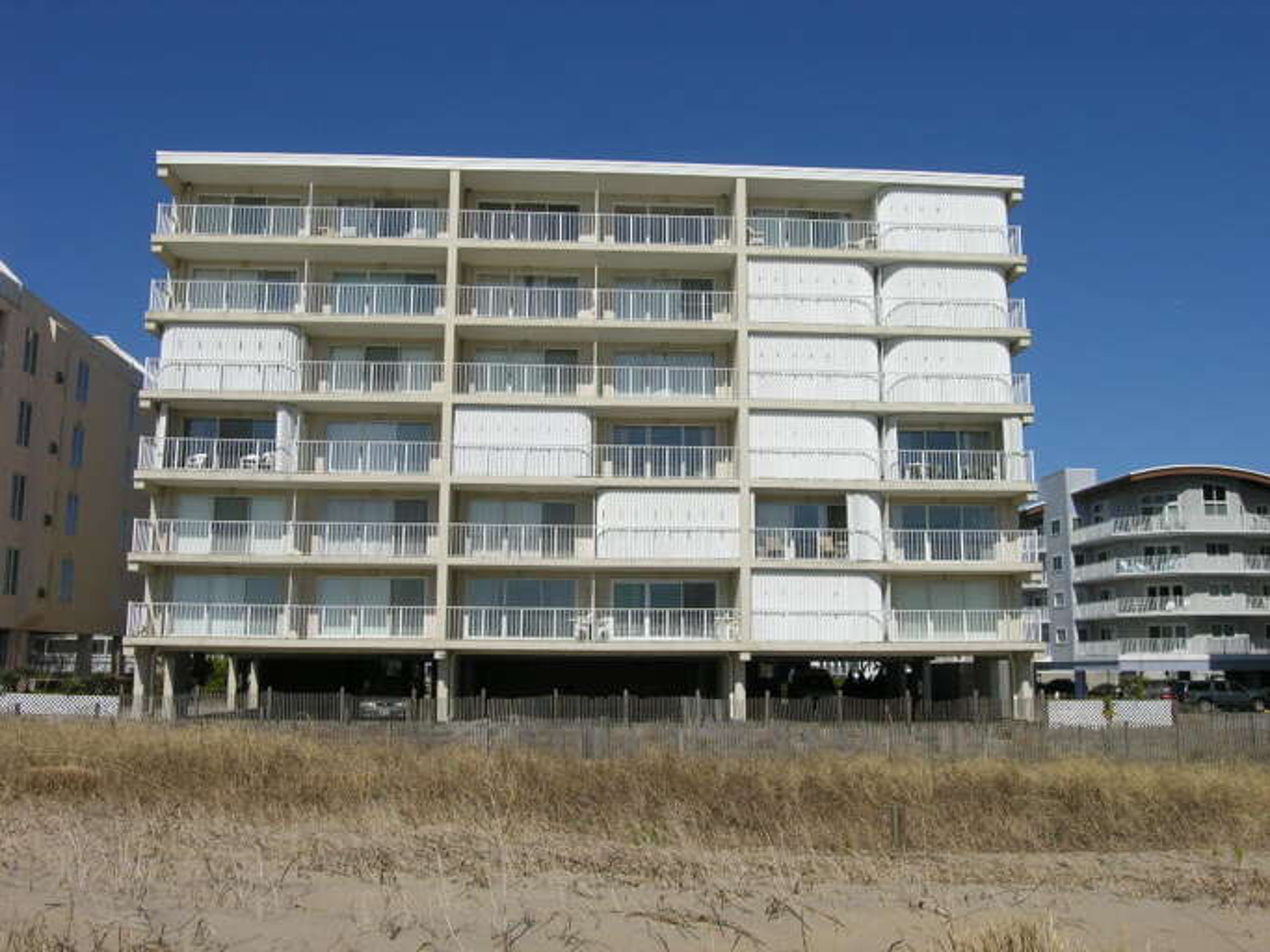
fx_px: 1174
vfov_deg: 44.1
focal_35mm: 32
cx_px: 635
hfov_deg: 56.8
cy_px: 476
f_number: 7.2
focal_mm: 8.1
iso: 50
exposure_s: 1/360
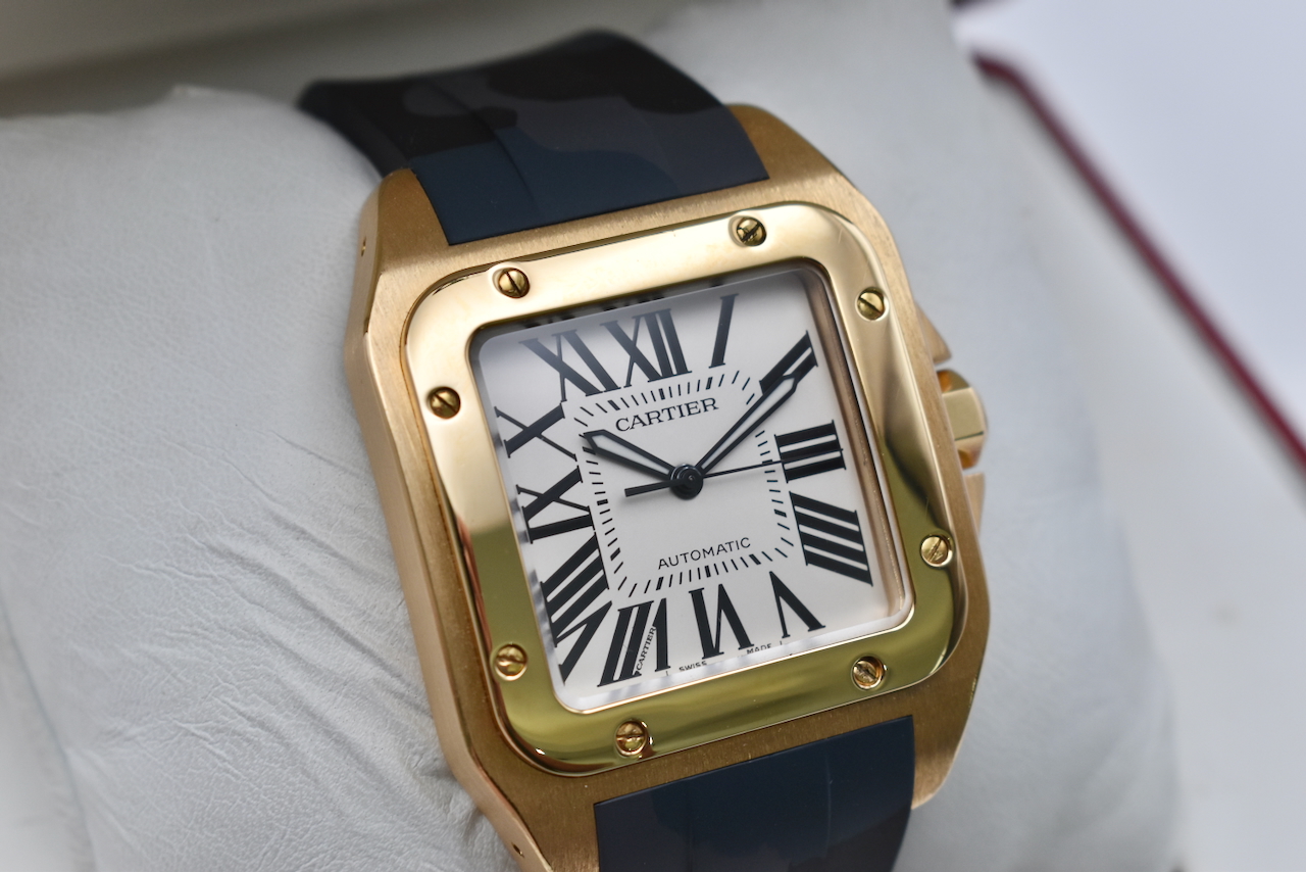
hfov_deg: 26.0
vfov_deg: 17.5
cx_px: 653
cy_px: 436
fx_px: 2830
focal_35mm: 78
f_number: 7.1
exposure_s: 1/125
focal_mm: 52
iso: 400
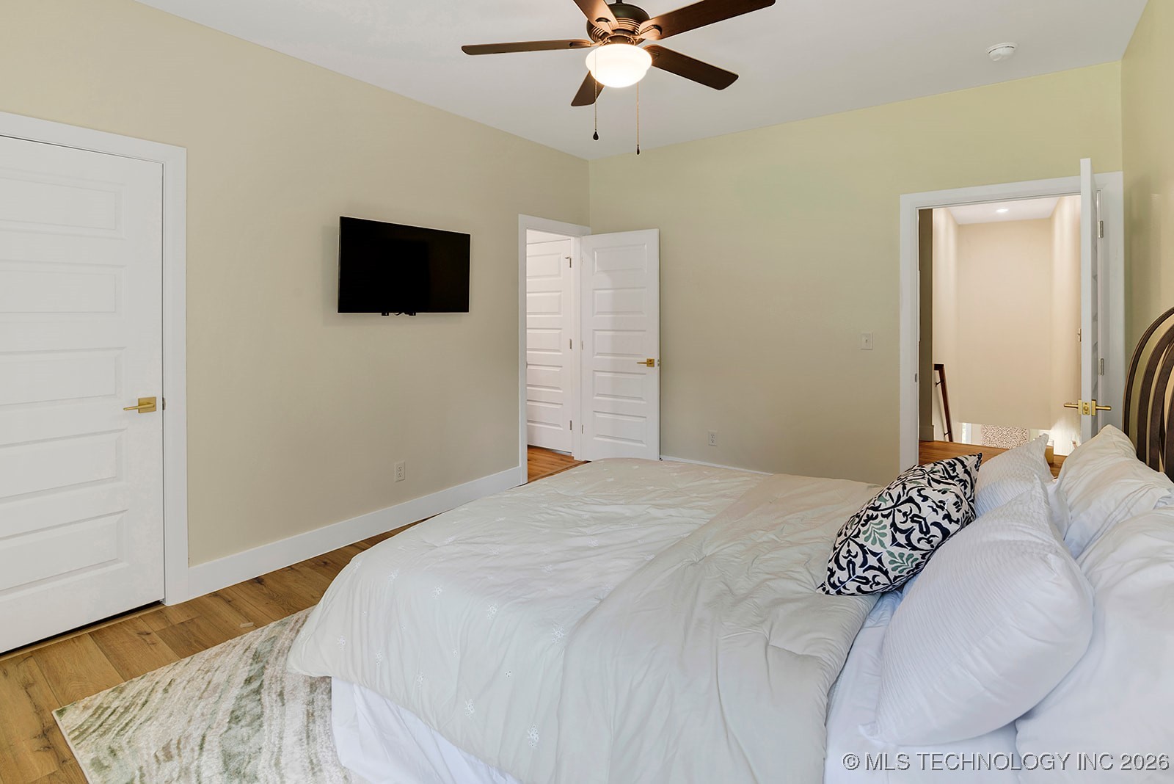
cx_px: 587
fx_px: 522
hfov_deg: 96.7
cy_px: 392
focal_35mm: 16
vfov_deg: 73.8
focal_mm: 16
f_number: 8
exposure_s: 1/10
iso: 250
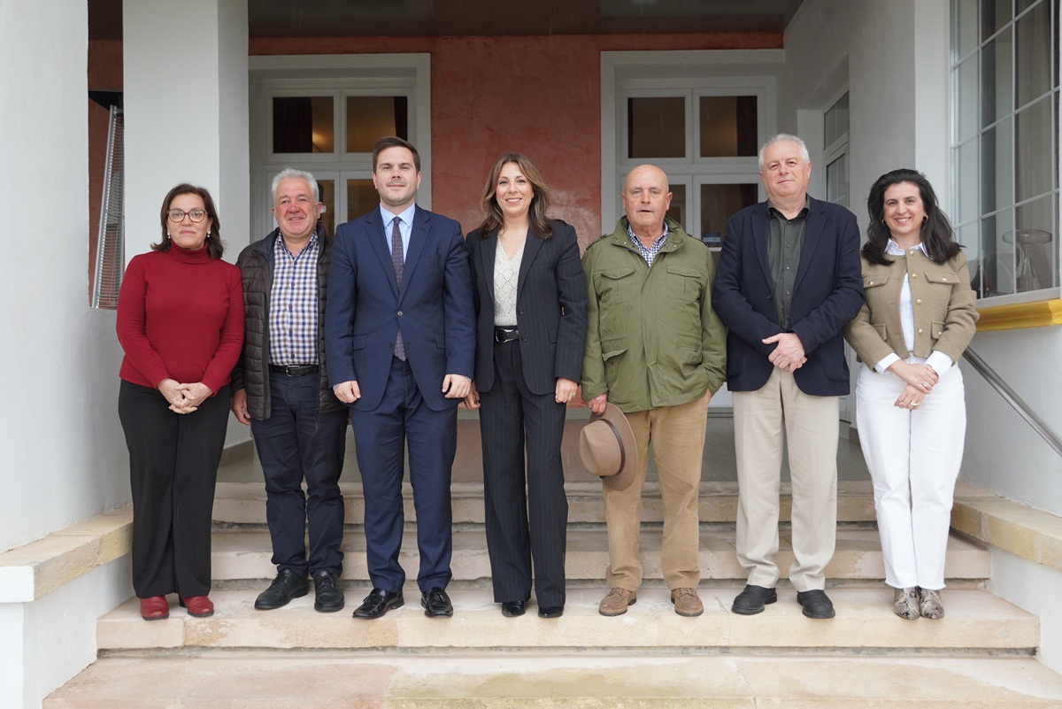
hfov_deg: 55.1
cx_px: 531
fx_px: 1018
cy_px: 354
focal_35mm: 34
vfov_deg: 38.4
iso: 500
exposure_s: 1/160
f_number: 4
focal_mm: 23
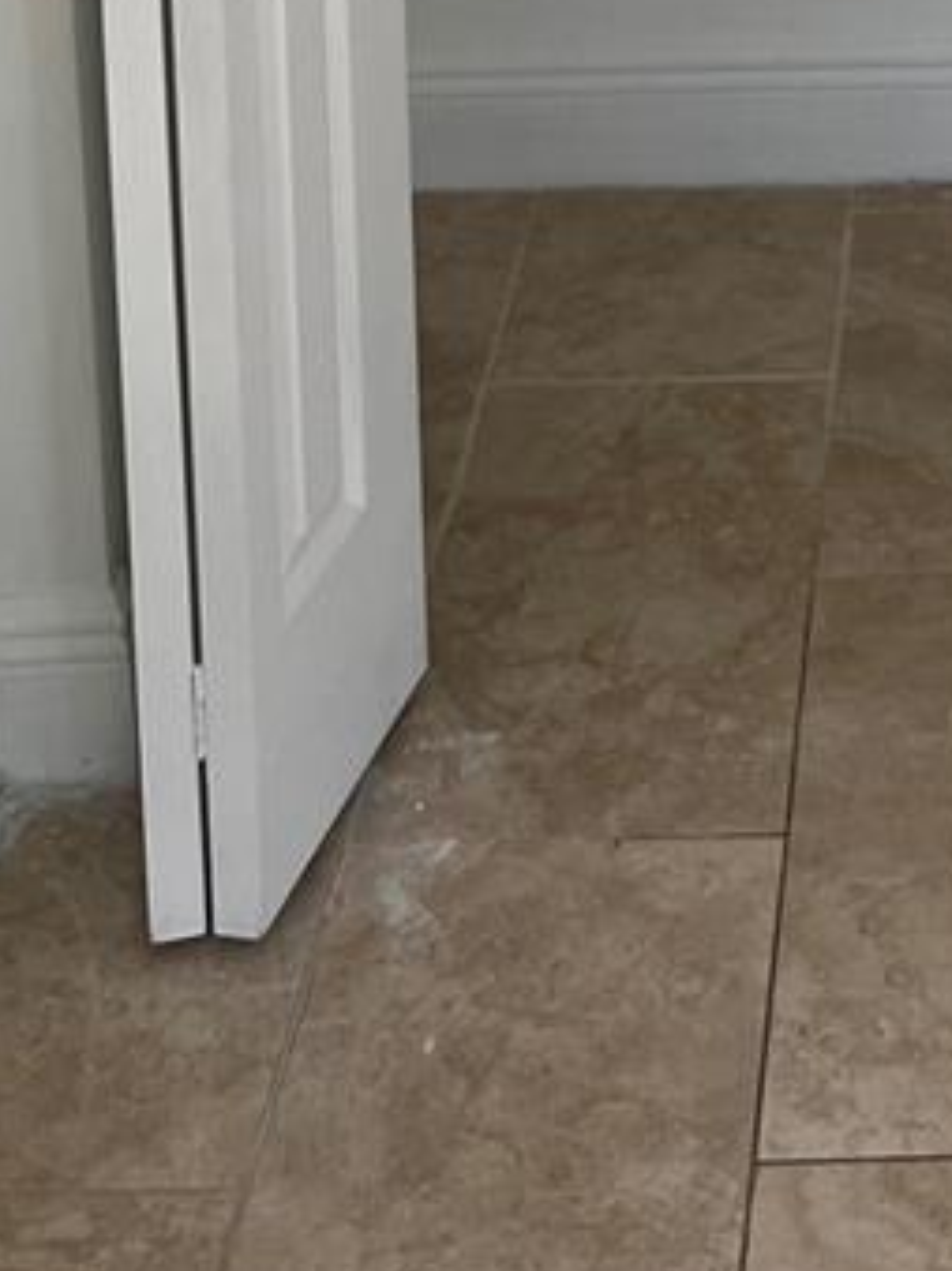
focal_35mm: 92
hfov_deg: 15.6
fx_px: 3376
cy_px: -866
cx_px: 1072
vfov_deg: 17.9
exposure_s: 1/60
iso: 80
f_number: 1.5
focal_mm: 5.7
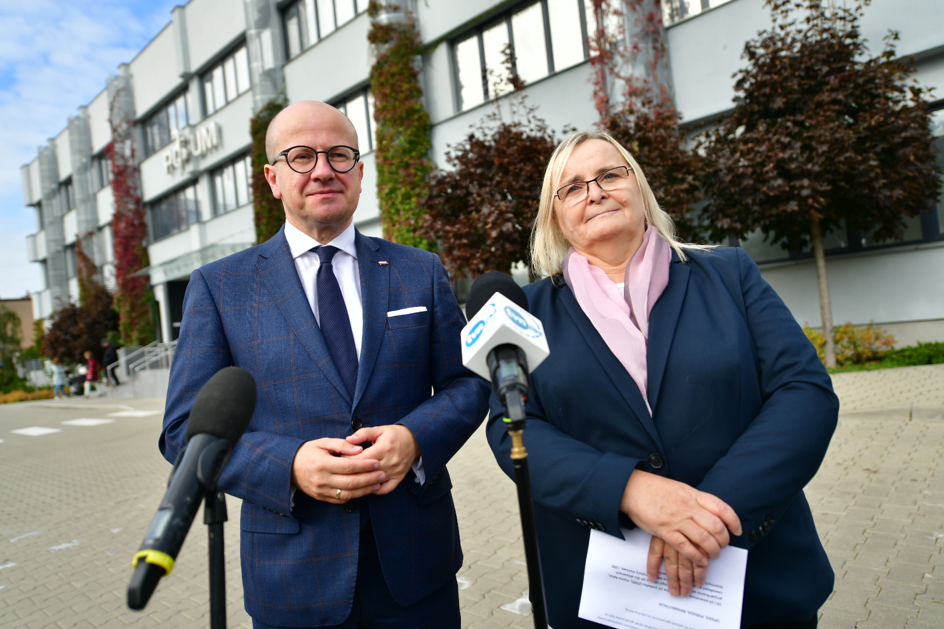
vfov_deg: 53.1
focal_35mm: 24
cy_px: 314
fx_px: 629
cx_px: 472
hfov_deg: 73.7
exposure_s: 1/1250
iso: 100
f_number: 2.8
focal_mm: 24
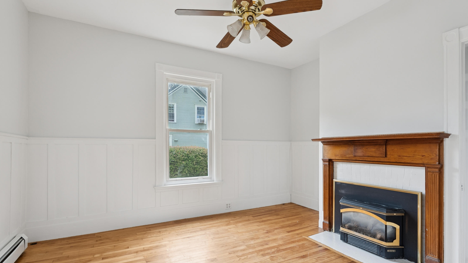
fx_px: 236
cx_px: 249
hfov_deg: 89.5
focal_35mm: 19
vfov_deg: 58.2
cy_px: 148
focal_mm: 16
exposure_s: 1/50
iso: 320
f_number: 7.1
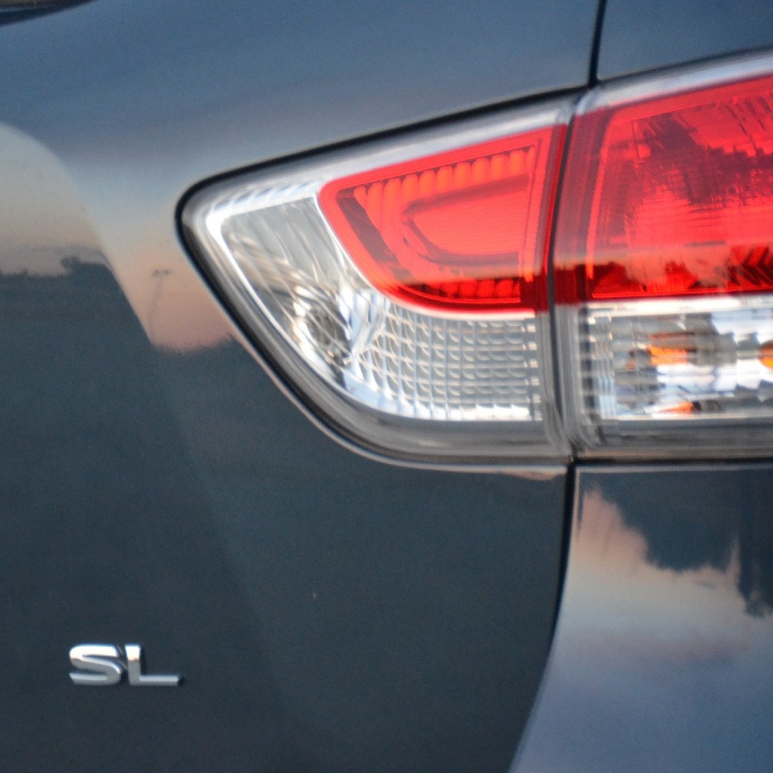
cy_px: 297
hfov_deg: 4.3
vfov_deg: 4.3
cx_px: -173
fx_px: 10283
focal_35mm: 407
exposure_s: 1/50
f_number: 5.6
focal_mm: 130
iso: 1600
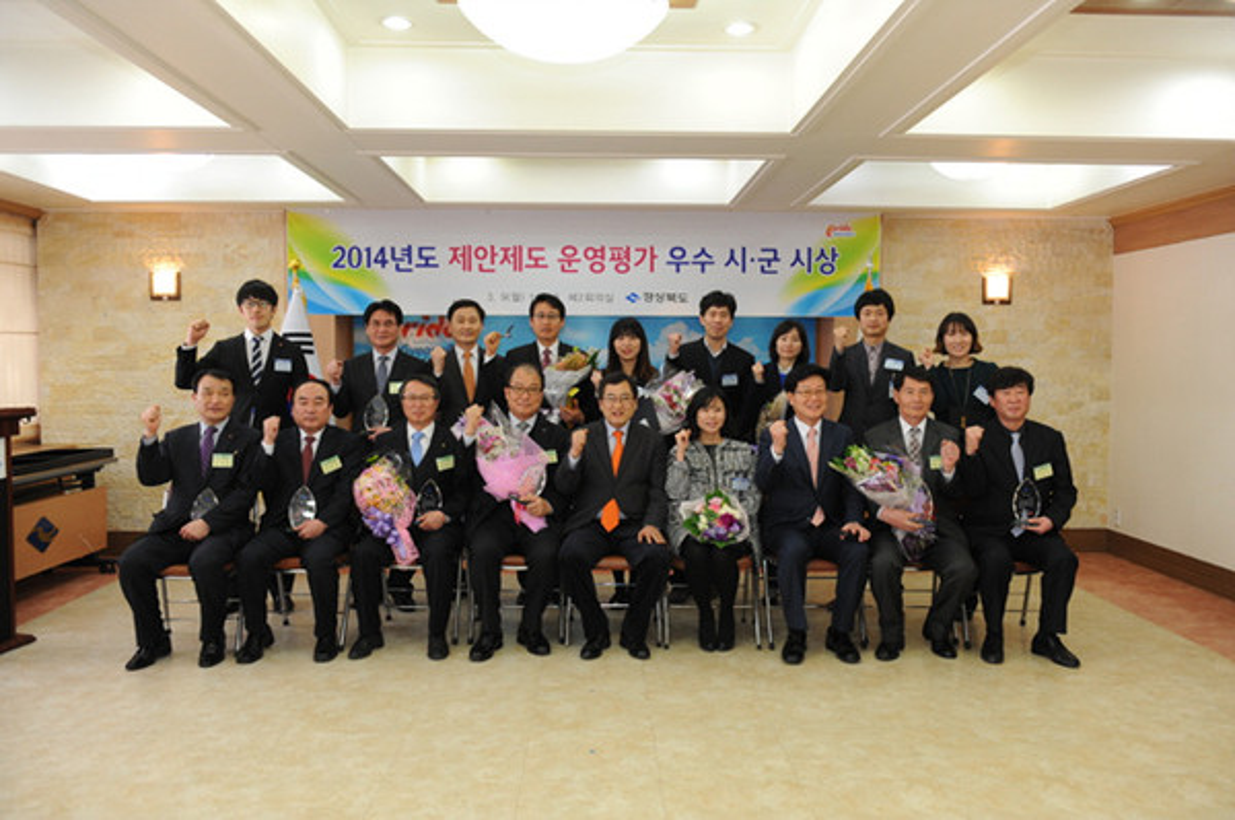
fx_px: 993
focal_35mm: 29
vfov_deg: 44.8
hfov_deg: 63.7
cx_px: 618
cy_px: 410
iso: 1600
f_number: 3.2
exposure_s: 1/250
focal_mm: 29
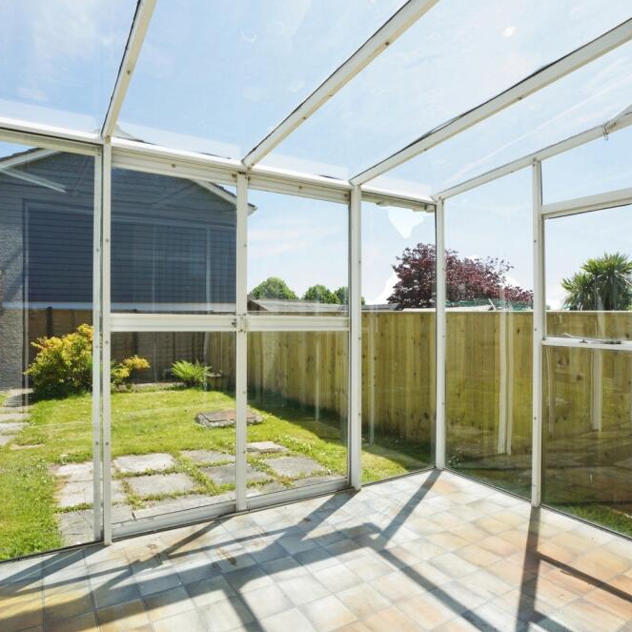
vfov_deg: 72.1
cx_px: 297
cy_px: 307
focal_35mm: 21
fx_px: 434
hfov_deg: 72.1
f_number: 9
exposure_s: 1/2500
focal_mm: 16
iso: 2000
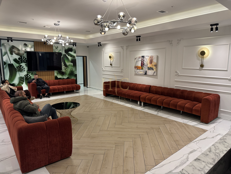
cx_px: 116
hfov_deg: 71.6
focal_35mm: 24
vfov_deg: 56.8
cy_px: 87
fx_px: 160
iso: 160
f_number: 1.78
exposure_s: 1/50
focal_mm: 6.76
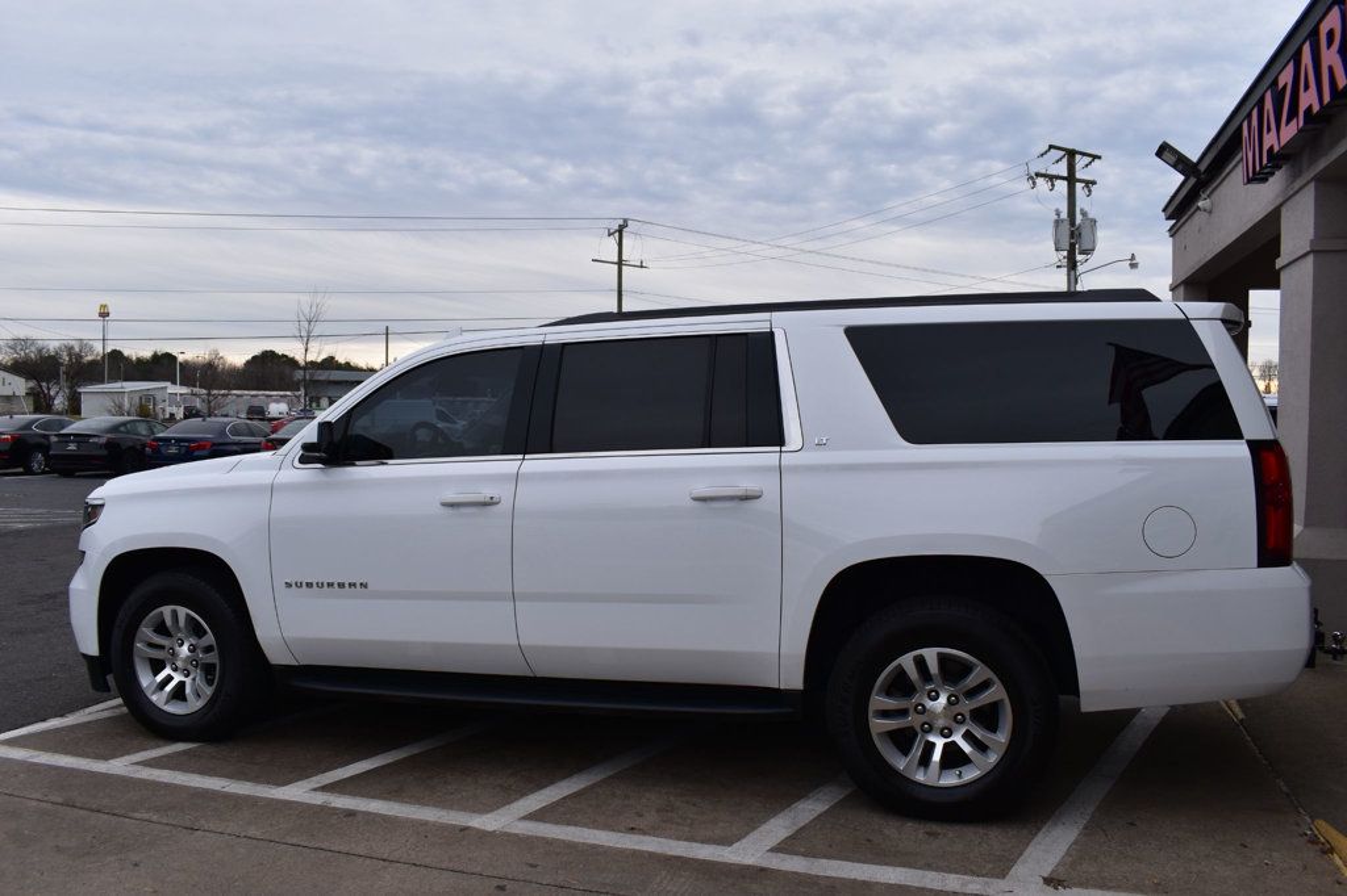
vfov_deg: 47.9
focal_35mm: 27
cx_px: 674
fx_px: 1010
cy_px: 448
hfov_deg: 67.4
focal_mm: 18
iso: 400
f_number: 10
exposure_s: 1/200
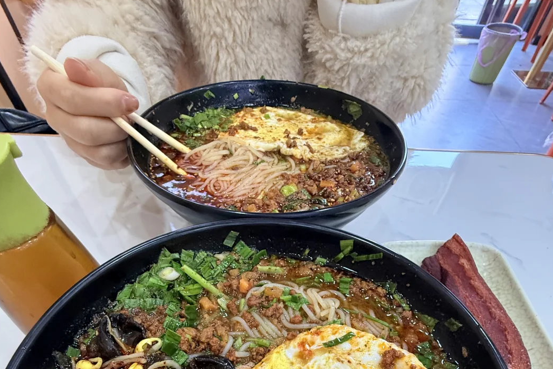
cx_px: 278
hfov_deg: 84.0
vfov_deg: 50.1
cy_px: 370
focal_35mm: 20
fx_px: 307
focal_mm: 2.22
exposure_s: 1/100
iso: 250
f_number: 2.2
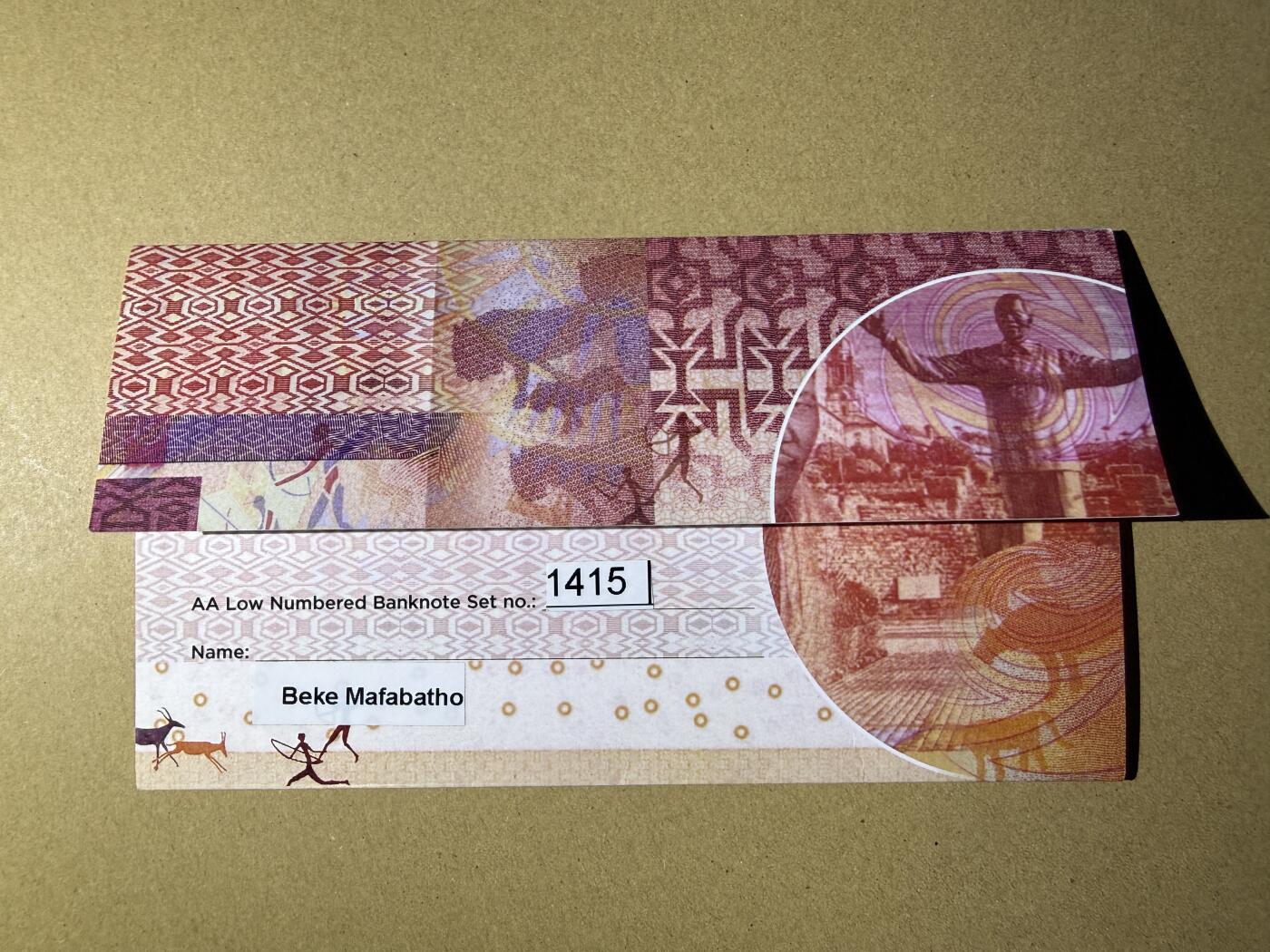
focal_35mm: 25
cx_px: 635
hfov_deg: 69.4
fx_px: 917
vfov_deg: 54.9
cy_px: 476
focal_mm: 2.22
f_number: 2.2
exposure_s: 1/100
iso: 80
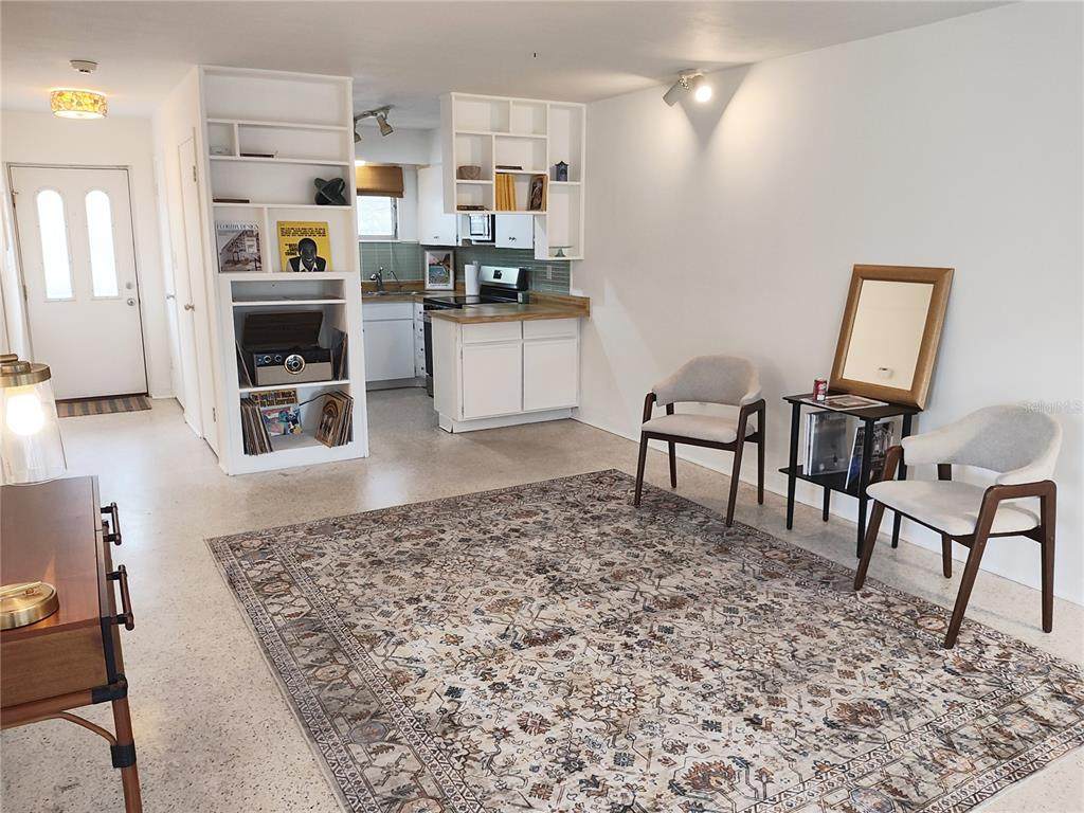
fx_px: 783
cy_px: 406
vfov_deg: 54.9
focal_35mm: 25
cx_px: 542
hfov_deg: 69.4
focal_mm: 4.15
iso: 249
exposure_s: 1/60.1
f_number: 1.5
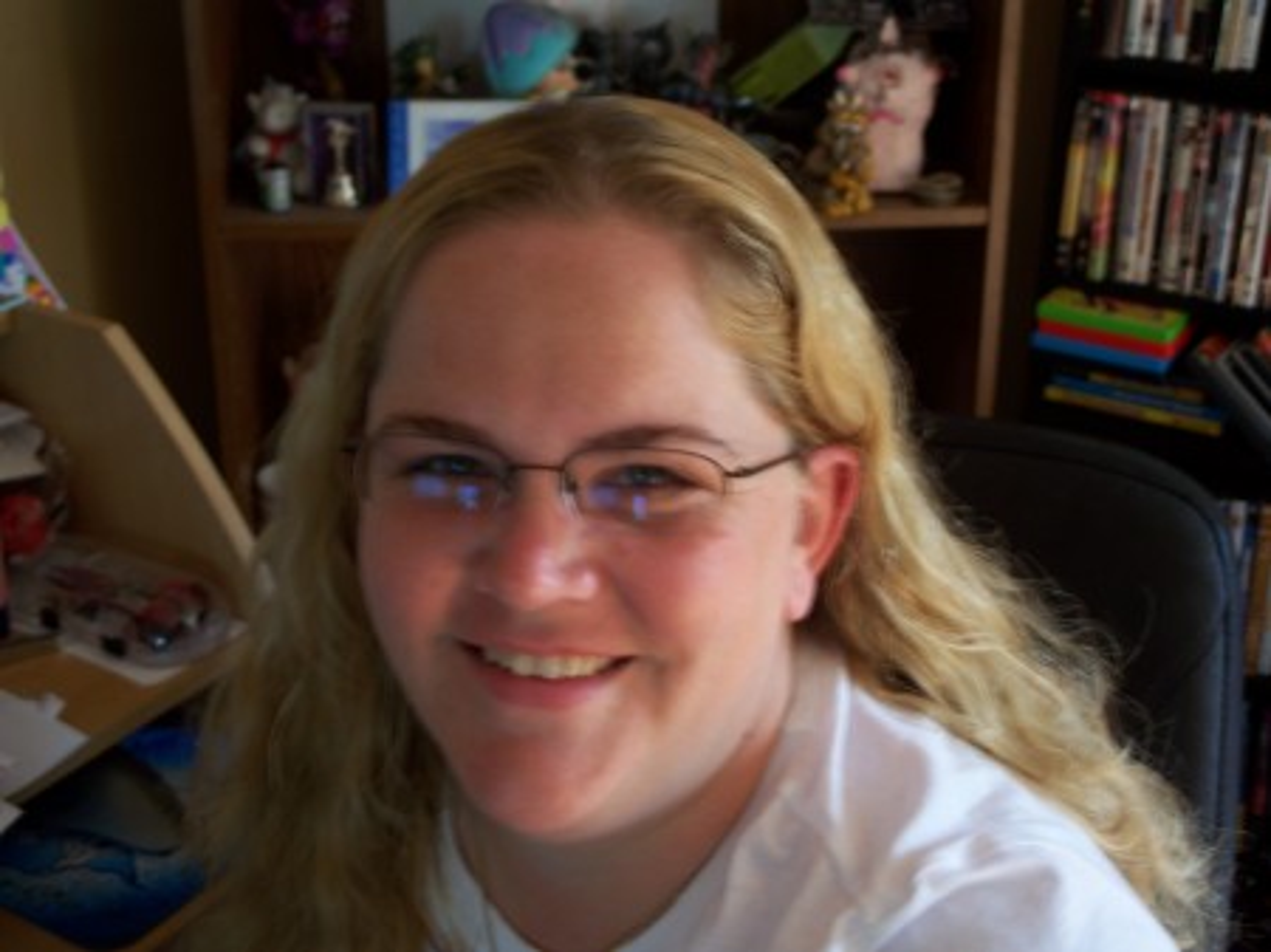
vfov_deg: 28.5
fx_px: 1872
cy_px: 476
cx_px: 636
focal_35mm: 51
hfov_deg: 37.5
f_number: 3.2
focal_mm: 10.7
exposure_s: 1/8
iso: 64
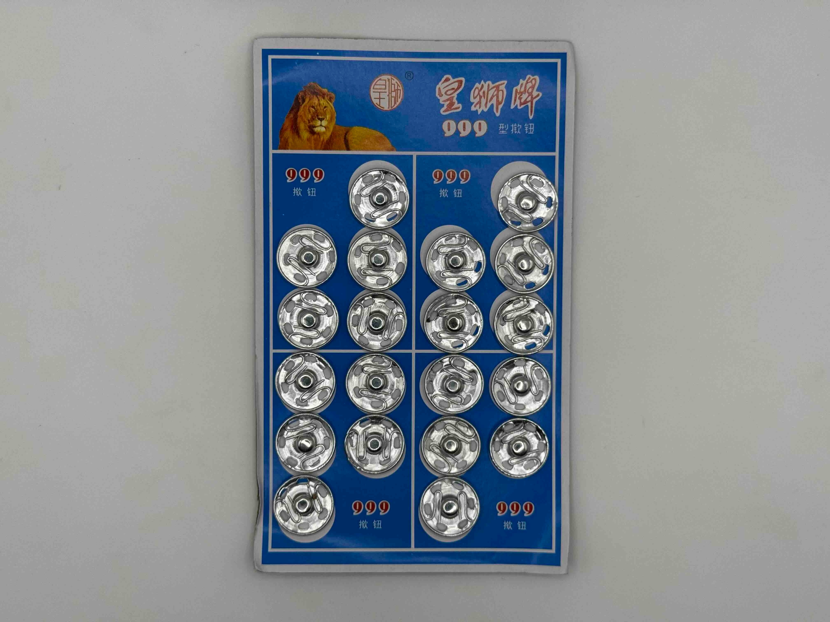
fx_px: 1151
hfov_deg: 39.7
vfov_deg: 30.3
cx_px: 415
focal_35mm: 48
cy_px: 311
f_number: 1.78
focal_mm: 6.76
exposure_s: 1/939
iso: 64
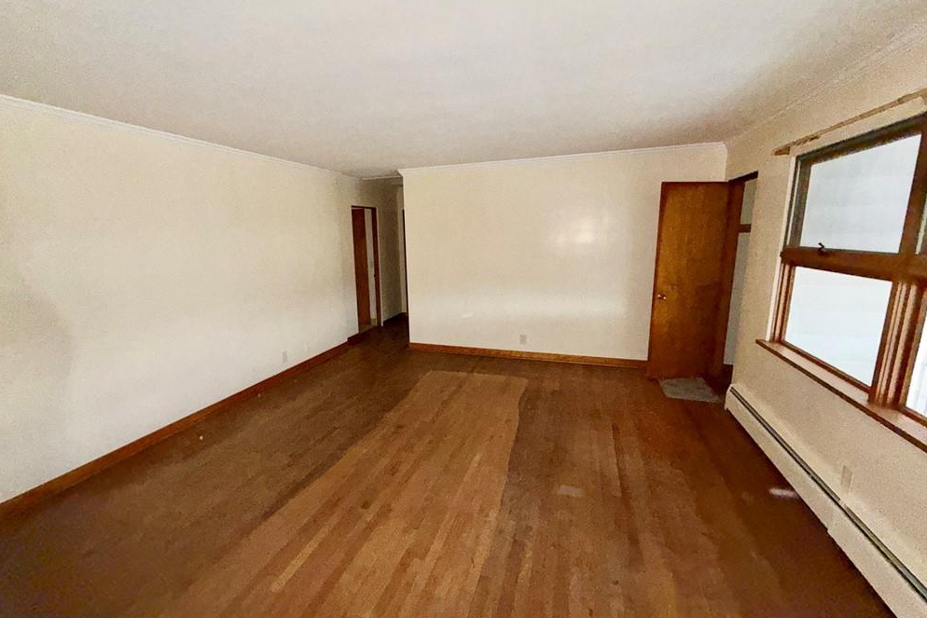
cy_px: 304
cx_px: 451
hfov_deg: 100.4
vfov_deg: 77.3
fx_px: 386
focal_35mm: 15
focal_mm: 2.22
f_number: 2.2
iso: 320
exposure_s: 1/43
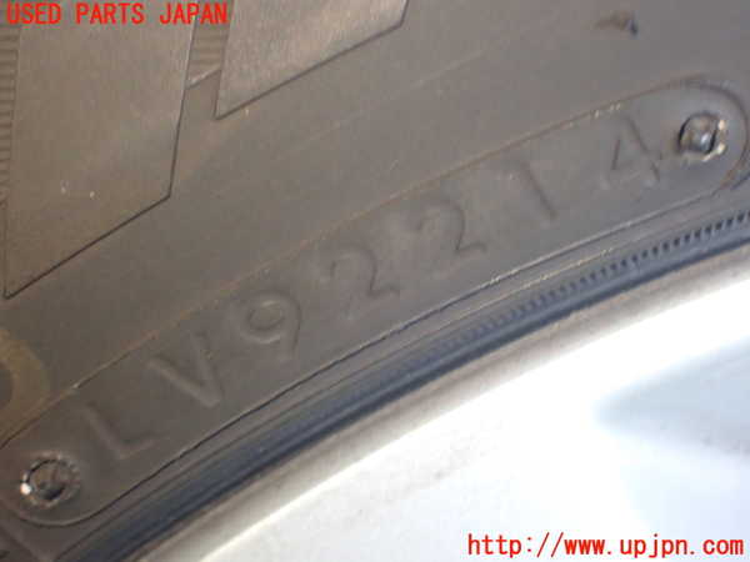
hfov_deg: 27.4
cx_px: 375
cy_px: 281
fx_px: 1538
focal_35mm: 71
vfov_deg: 20.7
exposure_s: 1/20
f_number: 3.9
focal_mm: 12.73
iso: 800
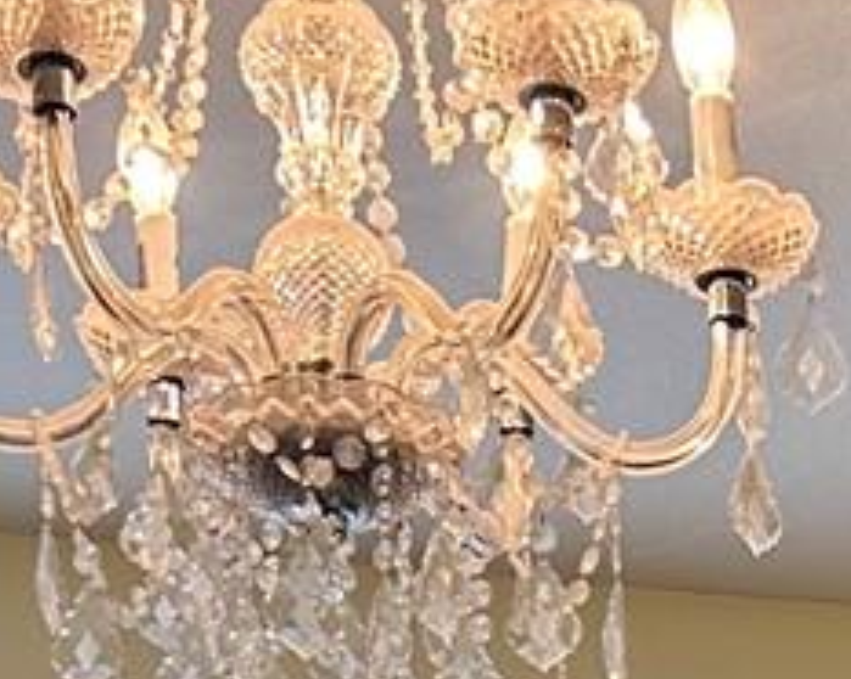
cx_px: 1045
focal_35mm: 161
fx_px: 4052
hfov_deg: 11.7
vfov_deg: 8.1
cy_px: 2084
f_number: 1.78
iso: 80
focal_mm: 6.86
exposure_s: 1/166
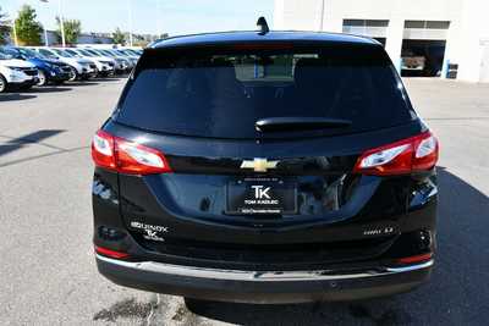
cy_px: 163
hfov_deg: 61.9
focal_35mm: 30
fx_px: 408
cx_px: 244
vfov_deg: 43.6
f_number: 8
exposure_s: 1/250
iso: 200
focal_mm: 20
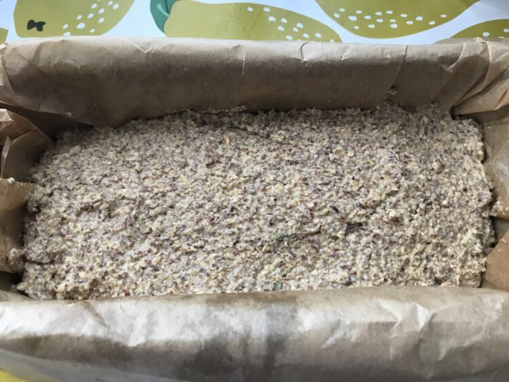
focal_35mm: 28
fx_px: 412
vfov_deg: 49.8
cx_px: 254
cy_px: 191
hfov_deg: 63.4
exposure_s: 1/33
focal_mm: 3.99
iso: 40
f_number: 1.8
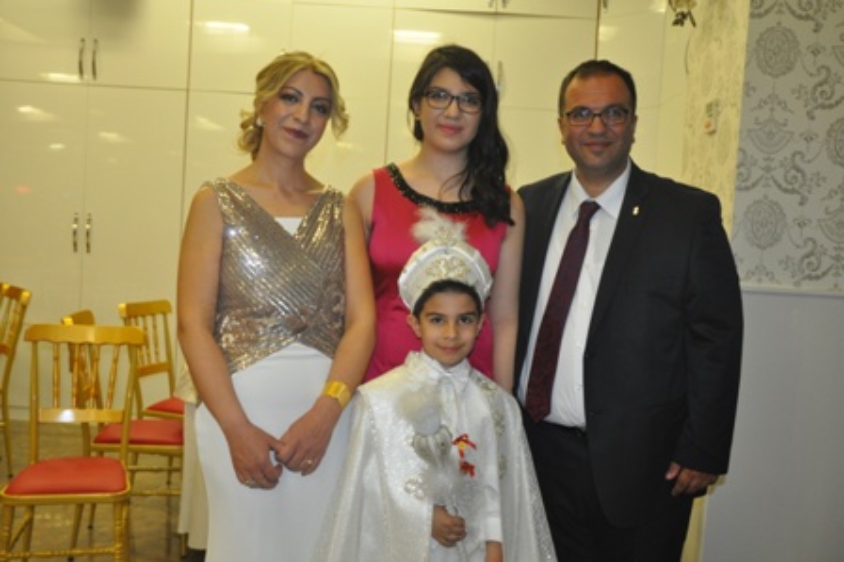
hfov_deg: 51.3
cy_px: 281
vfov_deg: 35.4
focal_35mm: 38
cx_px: 422
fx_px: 878
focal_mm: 25
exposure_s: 1/60
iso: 800
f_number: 3.8
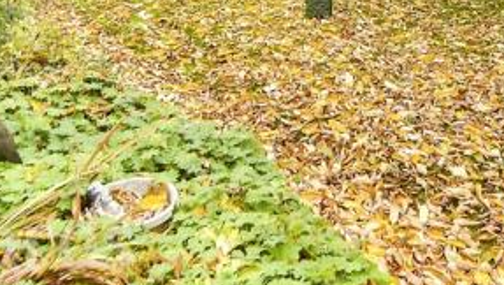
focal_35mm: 56
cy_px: -170
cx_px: 413
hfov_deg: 35.8
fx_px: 749
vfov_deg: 18.5
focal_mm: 10
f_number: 5.6
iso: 500
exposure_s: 1/125
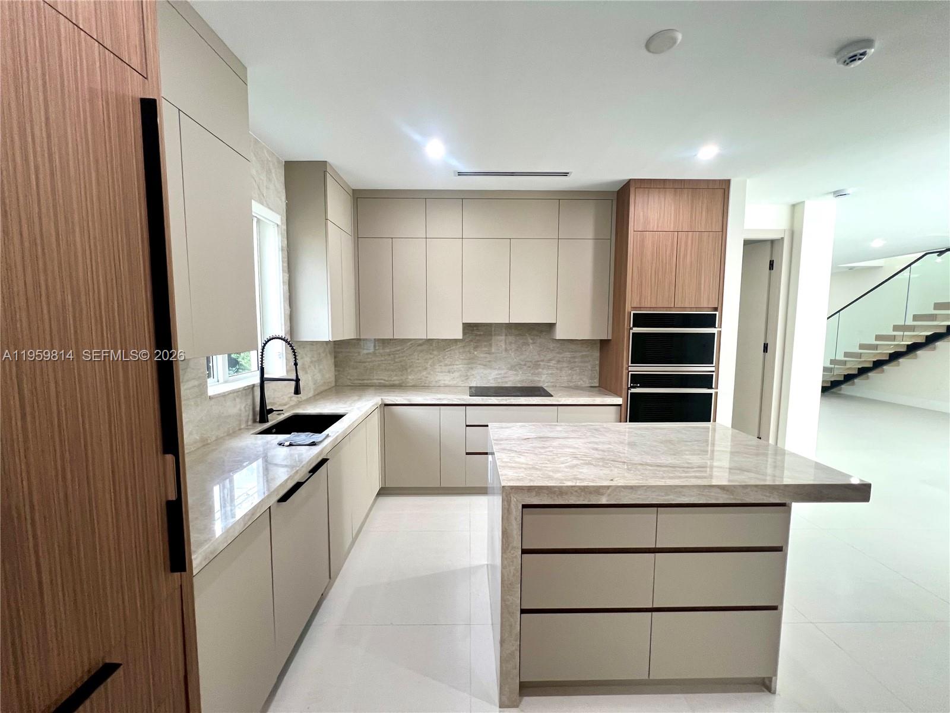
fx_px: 357
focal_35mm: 13
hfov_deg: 106.2
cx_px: 475
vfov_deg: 89.9
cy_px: 356
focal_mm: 1.57
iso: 200
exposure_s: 1/120
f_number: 1.8
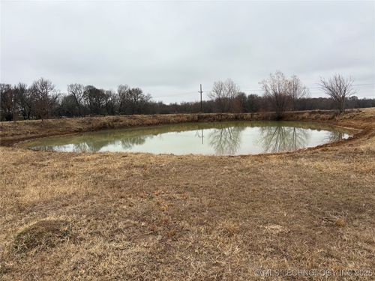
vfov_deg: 53.1
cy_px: 140
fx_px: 282
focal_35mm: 26
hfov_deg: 67.3
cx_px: 188
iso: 50
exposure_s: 1/724
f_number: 1.6
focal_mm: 5.96
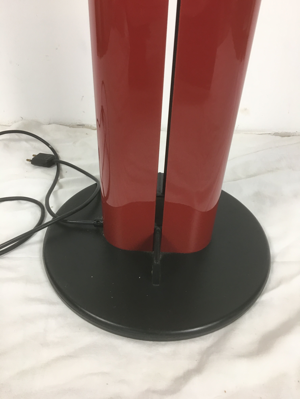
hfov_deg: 48.2
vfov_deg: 61.7
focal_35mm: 29
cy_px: 200
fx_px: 335
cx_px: 150
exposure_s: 1/33
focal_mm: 4.15
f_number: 2.2
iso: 100
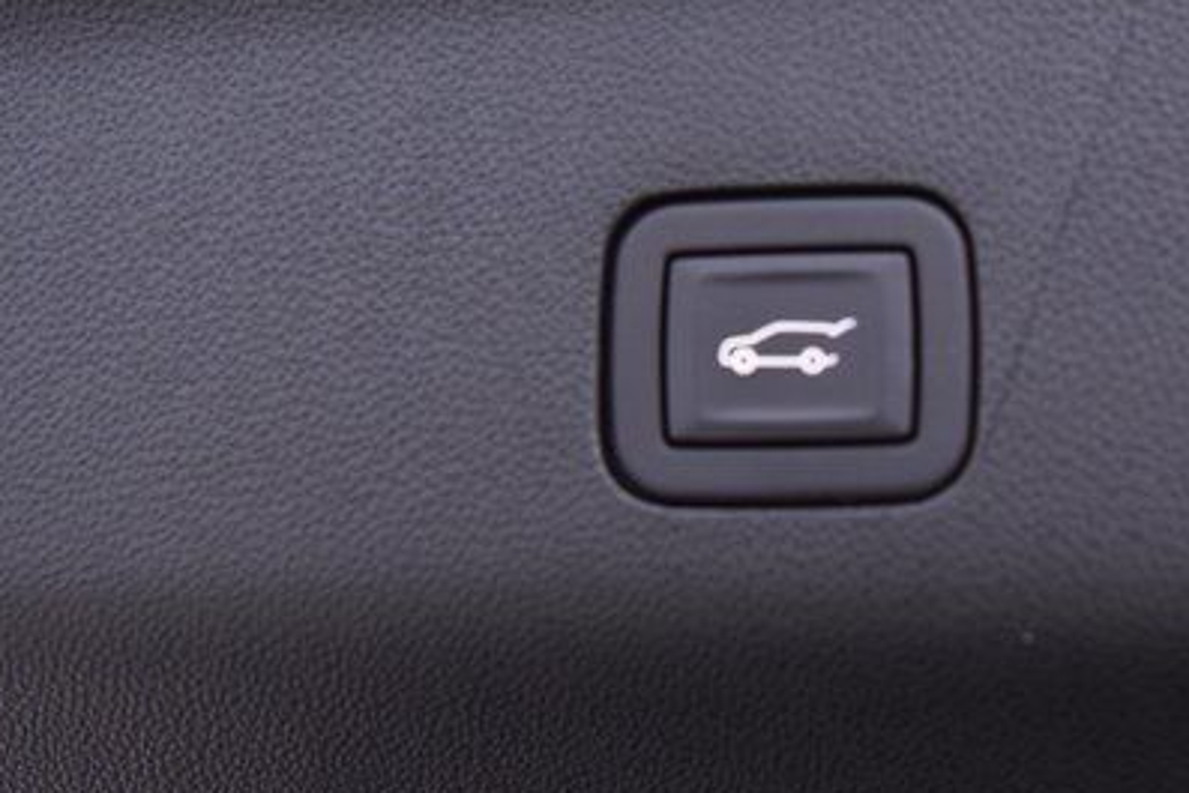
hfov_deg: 34.1
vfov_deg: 23.4
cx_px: 809
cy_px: 346
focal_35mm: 58
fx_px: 1916
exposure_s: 1/30
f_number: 2.8
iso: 1600
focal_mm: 24
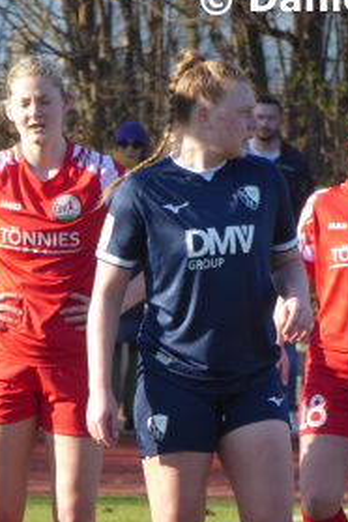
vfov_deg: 1.8
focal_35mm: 1140
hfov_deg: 1.2
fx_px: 16529
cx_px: 137
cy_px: 288
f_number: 6.3
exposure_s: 1/125
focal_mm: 121.5
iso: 100
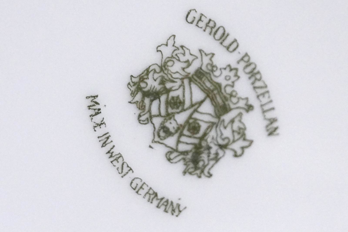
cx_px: 174
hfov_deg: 27.0
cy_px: 116
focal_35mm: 75
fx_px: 725
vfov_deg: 18.2
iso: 2000
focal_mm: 50
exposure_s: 1/160
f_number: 5.6
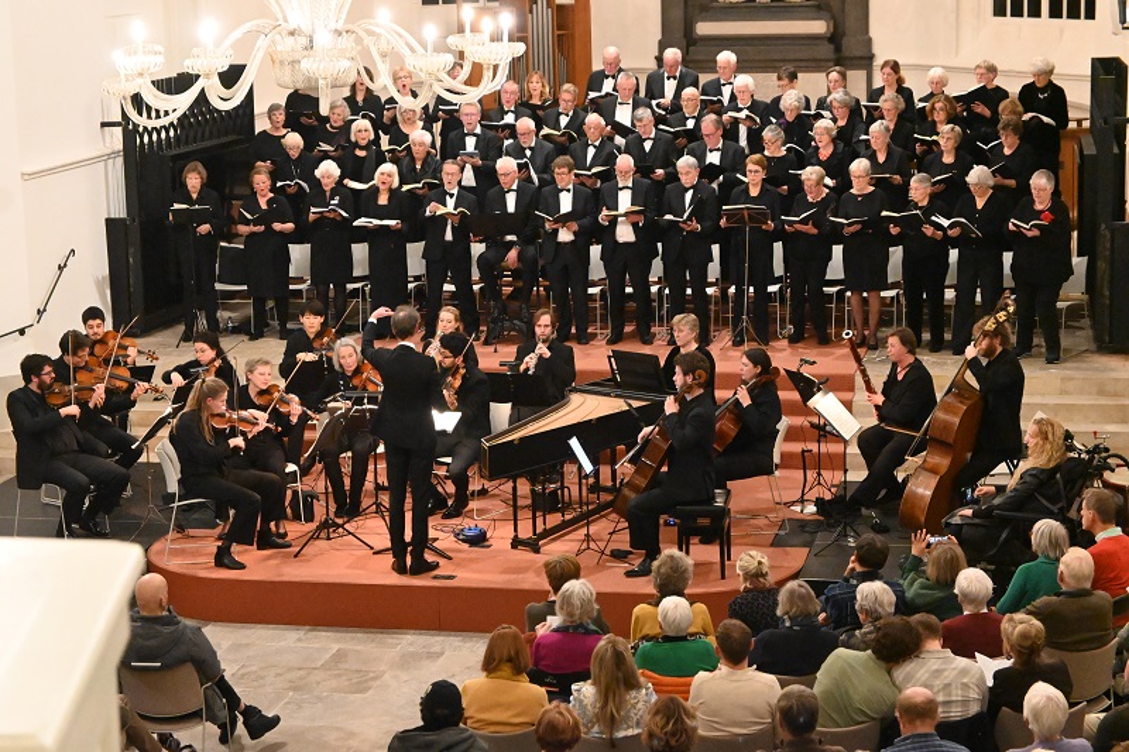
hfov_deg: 27.0
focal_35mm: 75
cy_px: 376
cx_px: 564
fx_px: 2351
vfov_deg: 18.2
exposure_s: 1/60
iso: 12800
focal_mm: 50
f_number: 6.3
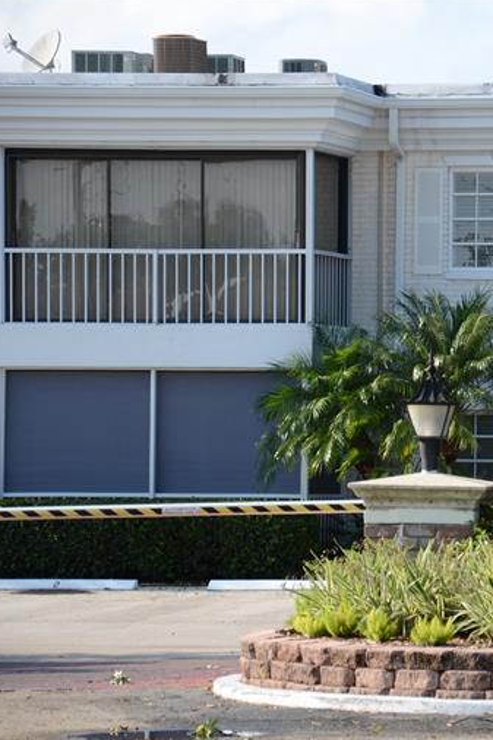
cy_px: 380
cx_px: 540
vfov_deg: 8.9
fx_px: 4769
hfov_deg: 5.9
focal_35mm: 232
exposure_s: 1/200
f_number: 5.6
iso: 100
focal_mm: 98
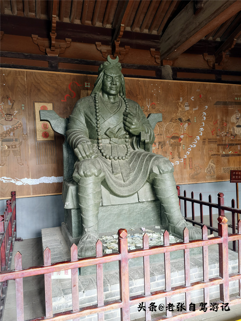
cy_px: 160
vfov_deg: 65.3
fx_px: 251
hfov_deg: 51.4
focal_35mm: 27
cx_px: 120
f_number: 1.6
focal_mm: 5.56
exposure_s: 1/100
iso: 125
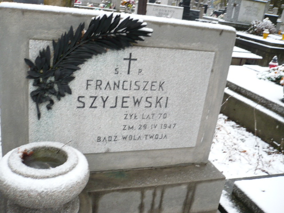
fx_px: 287
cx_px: 142
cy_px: 106
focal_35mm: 35
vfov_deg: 40.7
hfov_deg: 52.6
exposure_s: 1/50
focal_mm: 5.8
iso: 100
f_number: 2.8
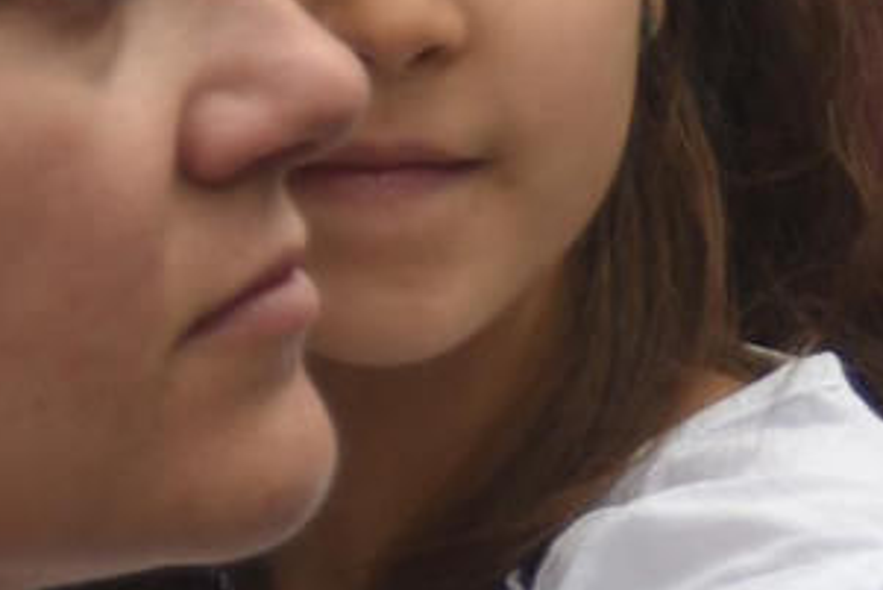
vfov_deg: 3.3
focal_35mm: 415
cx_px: 728
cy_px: 446
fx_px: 10183
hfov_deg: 5.0
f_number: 5.6
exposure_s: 1/160
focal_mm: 78
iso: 180
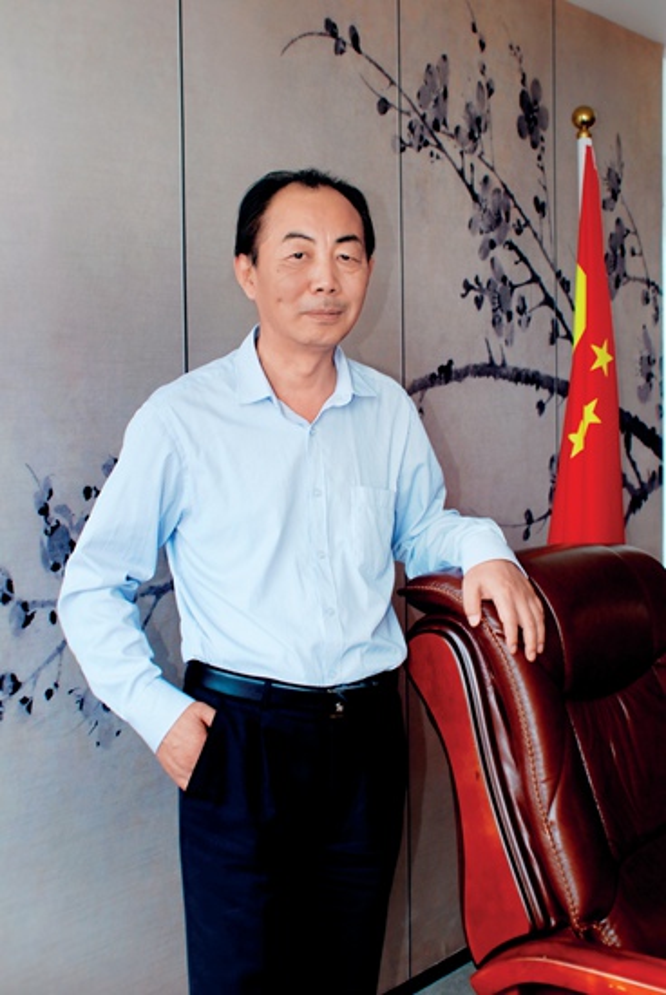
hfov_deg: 29.0
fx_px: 1287
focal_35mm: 46
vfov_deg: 42.3
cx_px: 333
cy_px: 498
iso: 200
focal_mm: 31
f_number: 3.5
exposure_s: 1/25
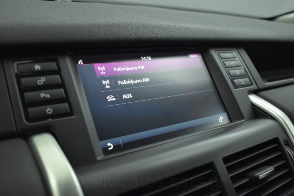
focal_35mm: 36
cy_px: 98
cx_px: 147
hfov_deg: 53.1
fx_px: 294
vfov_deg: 36.9
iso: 1600
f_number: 3.8
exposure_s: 1/125
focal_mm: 24
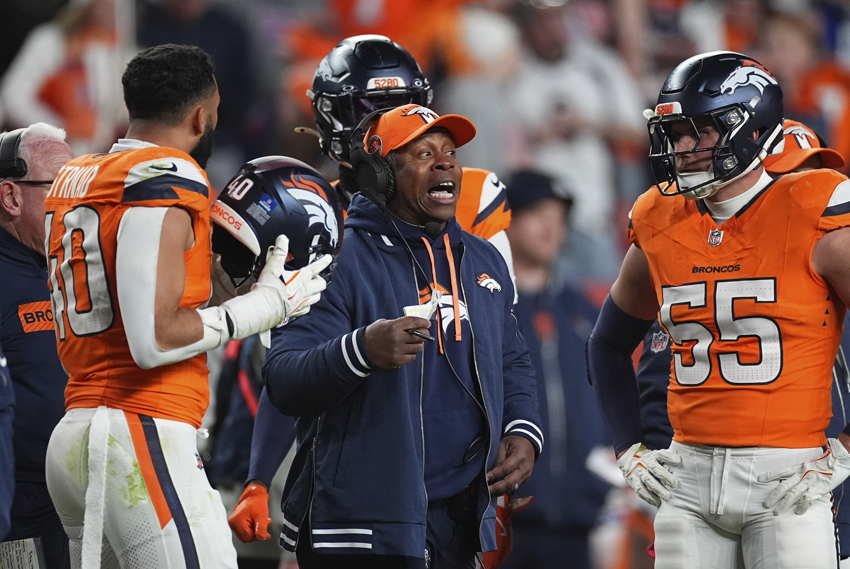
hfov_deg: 2.3
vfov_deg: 1.5
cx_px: 425
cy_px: 284
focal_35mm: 900
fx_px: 21268
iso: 4000
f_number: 4
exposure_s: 1/2000
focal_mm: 600
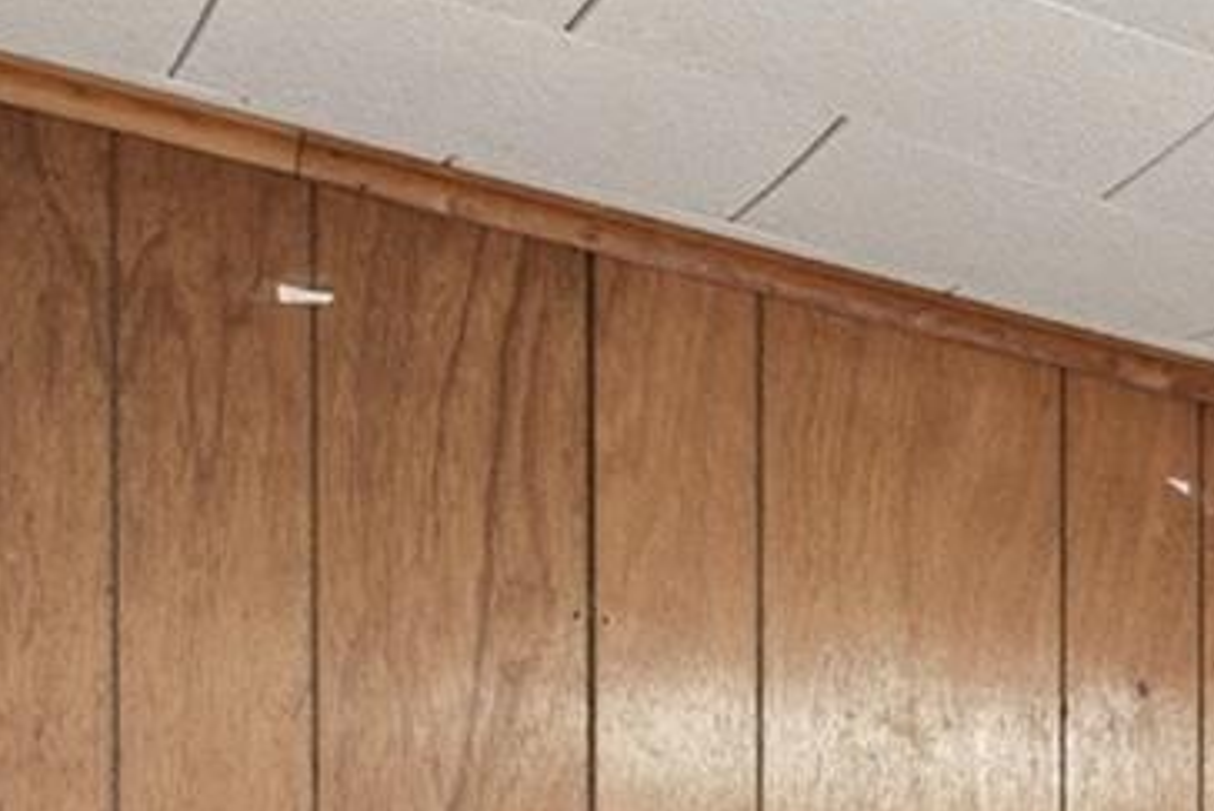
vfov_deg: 13.7
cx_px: 3108
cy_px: 1443
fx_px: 3036
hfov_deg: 13.7
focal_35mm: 90
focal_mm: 16
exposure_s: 1/1.67
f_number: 9
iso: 250
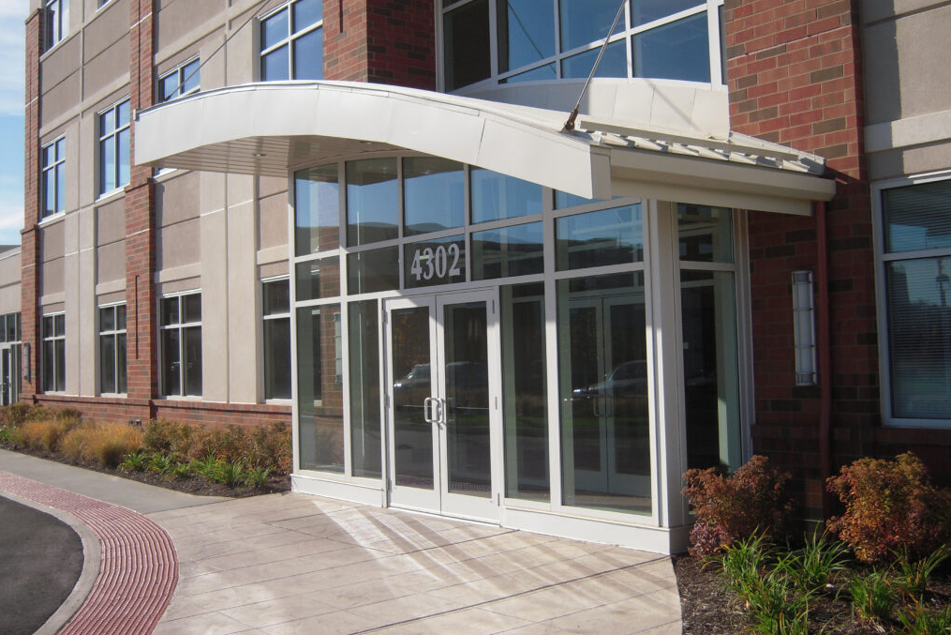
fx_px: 1136
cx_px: 478
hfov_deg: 45.4
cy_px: 298
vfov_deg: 31.2
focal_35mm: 43
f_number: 6.4
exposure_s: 1/320
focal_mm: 7.3
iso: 100
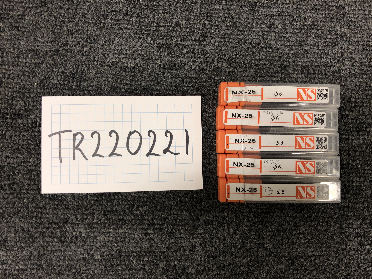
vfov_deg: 49.7
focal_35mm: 28
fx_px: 301
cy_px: 140
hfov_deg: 63.4
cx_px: 186
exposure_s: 1/20
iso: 40
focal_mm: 4
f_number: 1.8
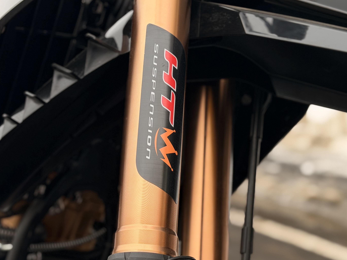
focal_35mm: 71
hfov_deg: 27.4
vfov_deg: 20.7
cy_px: 153
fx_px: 712
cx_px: 146
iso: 64
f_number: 1.78
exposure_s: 1/351
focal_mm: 6.76
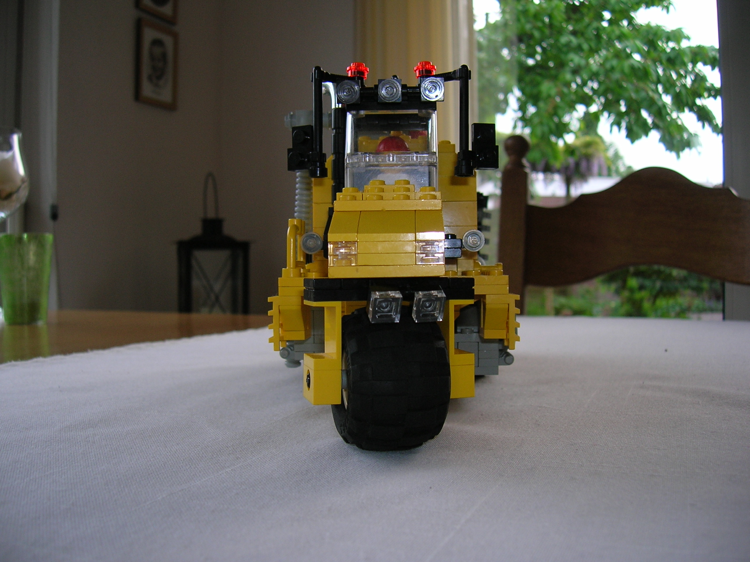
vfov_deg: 41.7
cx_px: 375
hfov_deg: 54.0
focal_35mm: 34
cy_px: 281
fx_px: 736
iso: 50
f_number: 2.9
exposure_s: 1/30
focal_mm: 5.7
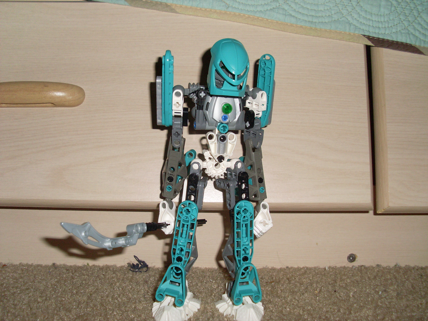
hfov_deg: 49.0
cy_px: 160
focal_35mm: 38
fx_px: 470
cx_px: 214
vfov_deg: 37.7
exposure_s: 1/45
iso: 100
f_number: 7.7
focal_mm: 6.3
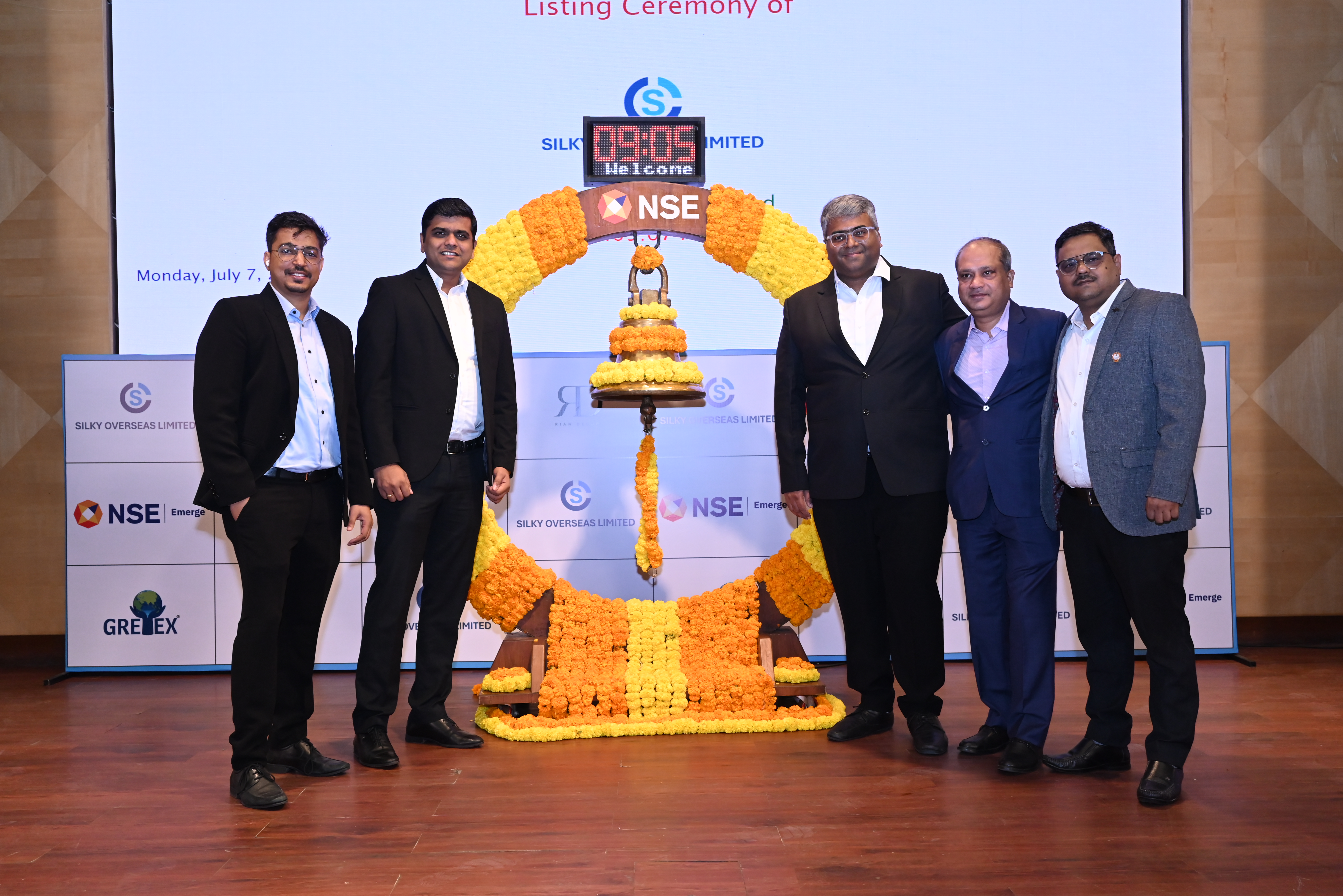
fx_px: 1194
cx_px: 672
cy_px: 448
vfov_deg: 41.1
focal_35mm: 32
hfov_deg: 58.7
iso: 1600
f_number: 5
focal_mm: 32
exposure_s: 1/125
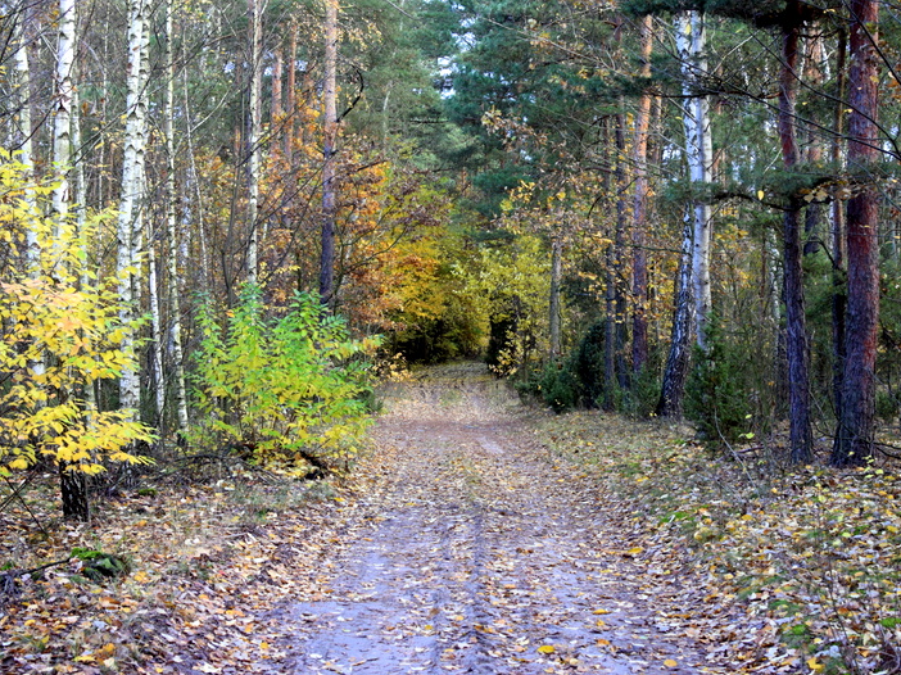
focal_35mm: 58
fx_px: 1497
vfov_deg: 25.4
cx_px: 468
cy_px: 341
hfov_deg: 33.5
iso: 800
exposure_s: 1/125
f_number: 5.6
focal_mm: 35
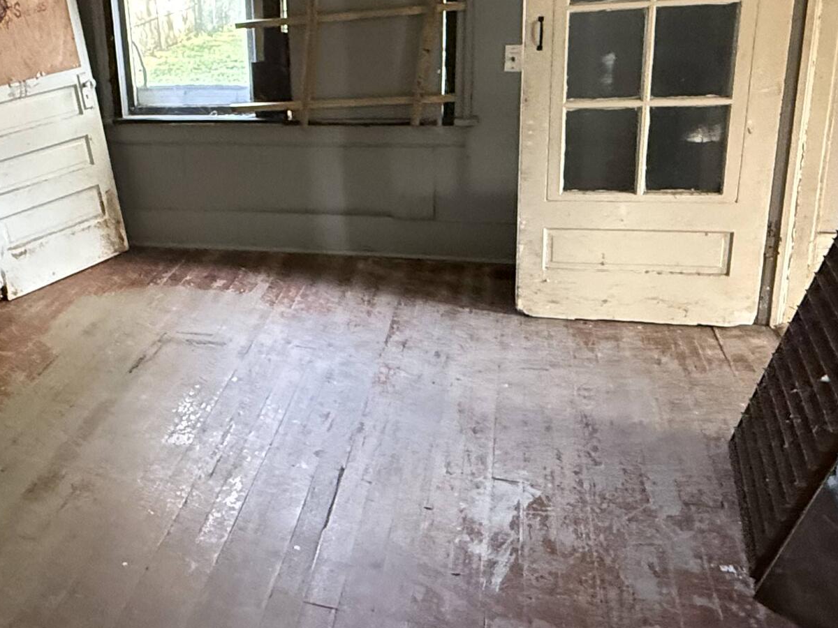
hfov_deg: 50.1
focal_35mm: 35
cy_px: 199
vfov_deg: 40.1
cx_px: 191
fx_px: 847
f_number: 2.2
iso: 800
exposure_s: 1/60
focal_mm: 2.22
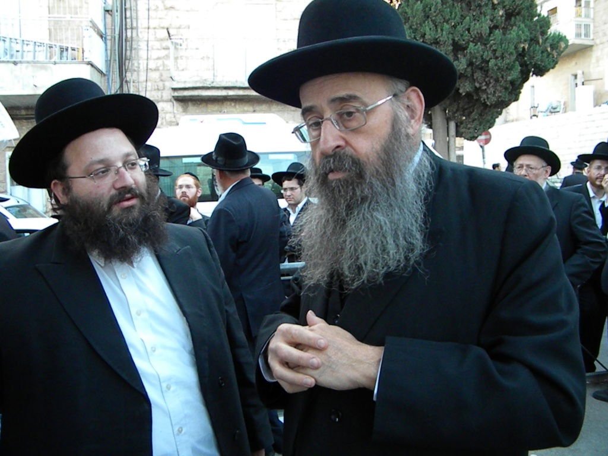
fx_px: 492
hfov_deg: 63.4
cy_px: 228
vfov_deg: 49.7
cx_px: 304
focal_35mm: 28
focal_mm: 5
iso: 720
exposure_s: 1/122
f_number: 3.5
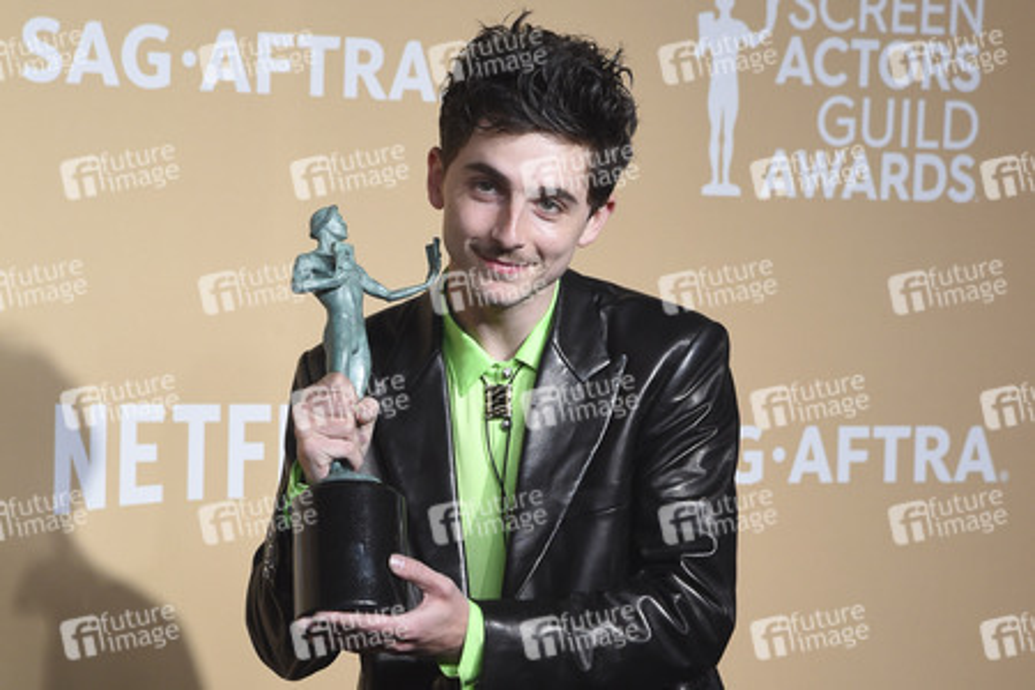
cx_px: 518
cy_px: 345
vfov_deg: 13.0
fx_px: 3019
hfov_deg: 19.5
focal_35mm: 105
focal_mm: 105
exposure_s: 1/250
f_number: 7.1
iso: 2500
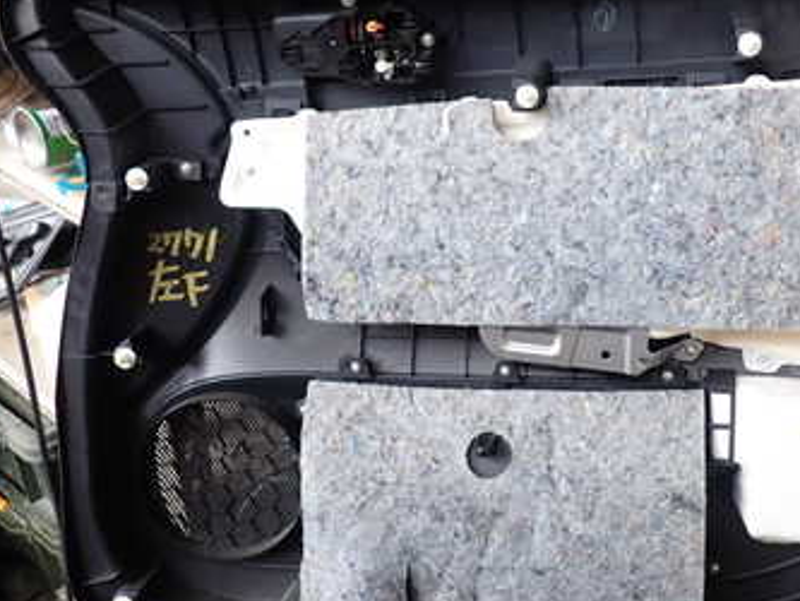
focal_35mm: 45
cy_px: 207
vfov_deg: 32.0
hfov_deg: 41.1
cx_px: 579
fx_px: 1040
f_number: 2
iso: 100
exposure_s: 1/80
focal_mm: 4.5
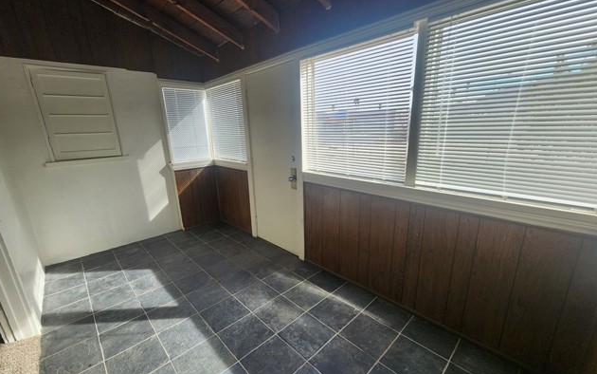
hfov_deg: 105.3
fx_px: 228
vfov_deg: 78.6
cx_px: 296
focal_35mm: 14
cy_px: 196
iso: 50
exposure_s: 1/275
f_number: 2.2
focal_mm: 2.2
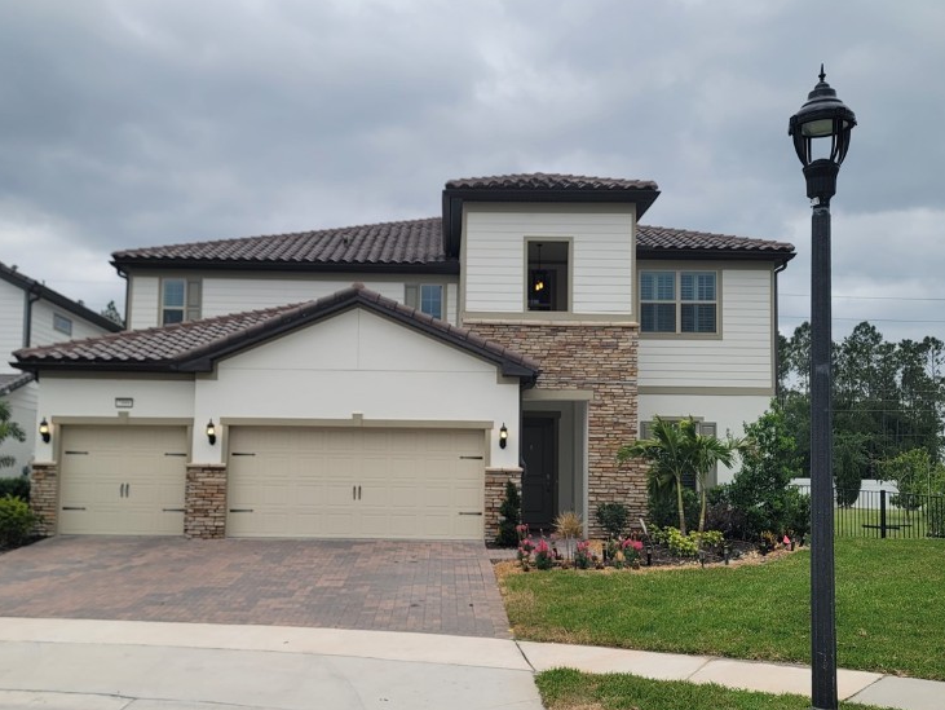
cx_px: 447
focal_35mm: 35
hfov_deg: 52.6
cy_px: 410
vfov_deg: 40.6
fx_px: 956
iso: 20
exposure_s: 1/267
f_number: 1.8
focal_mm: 7
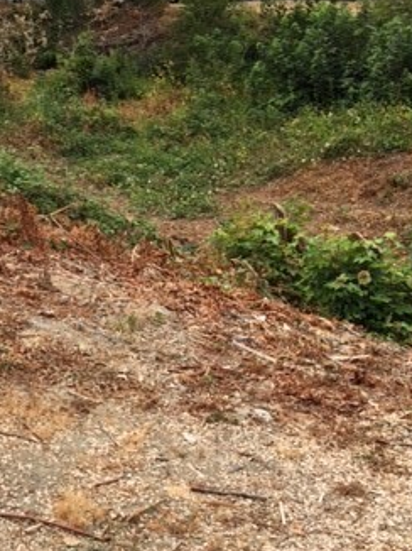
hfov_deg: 25.6
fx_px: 906
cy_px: 314
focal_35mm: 57
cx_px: 159
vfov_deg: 33.8
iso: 32
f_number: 2.2
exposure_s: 1/608
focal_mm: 4.15
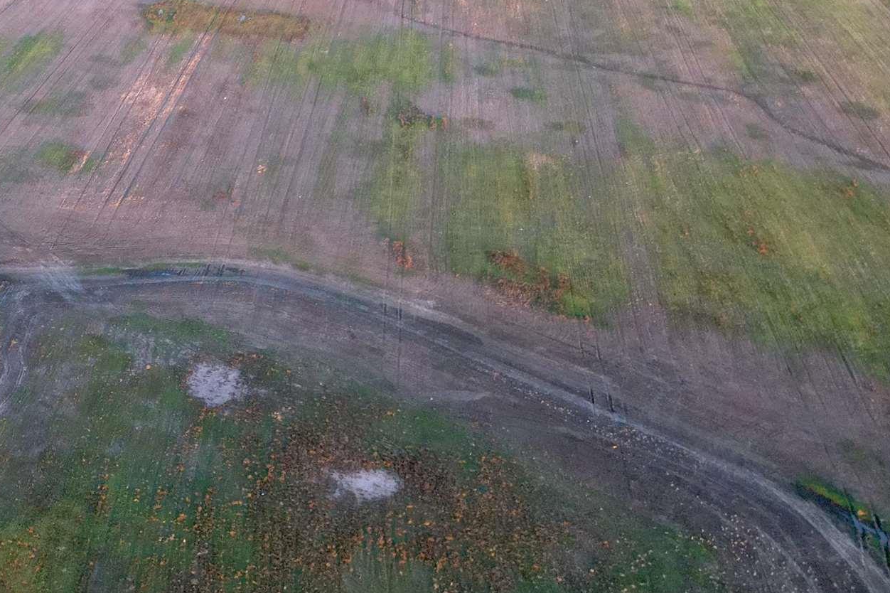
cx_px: -39
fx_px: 1335
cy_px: 279
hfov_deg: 33.2
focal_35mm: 54
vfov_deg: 25.0
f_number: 2.8
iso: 420
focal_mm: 8.38
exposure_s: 1/10
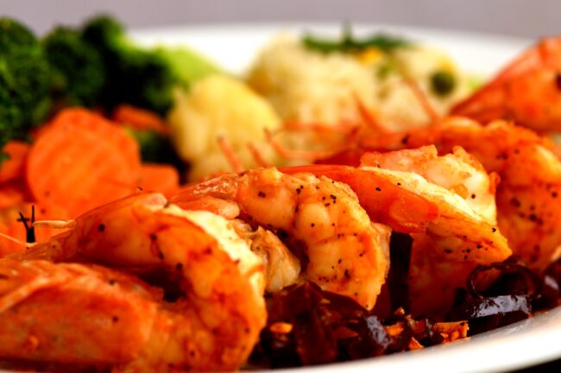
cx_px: 280
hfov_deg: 13.1
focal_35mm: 158
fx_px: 2452
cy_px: 186
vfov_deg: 8.7
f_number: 5
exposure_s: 1/200
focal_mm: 105
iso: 200
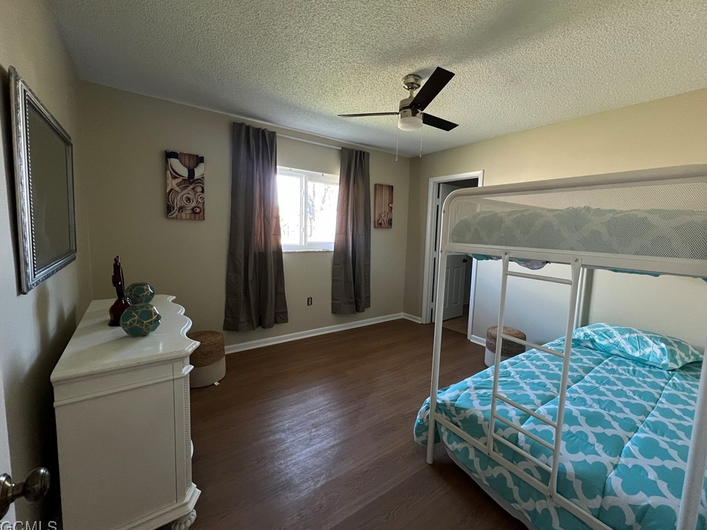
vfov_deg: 85.6
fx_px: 286
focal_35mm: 14
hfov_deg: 102.0
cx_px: 367
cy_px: 259
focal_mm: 1.57
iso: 250
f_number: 1.8
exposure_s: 1/60
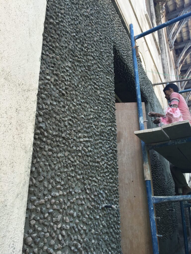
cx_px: 96
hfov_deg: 48.2
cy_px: 127
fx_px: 213
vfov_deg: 61.7
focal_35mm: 29
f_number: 2.2
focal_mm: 4.15
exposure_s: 1/183
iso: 32
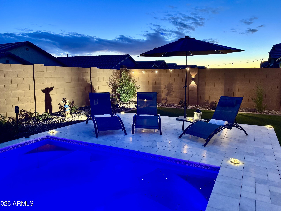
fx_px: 219
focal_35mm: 27
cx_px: 142
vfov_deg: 51.4
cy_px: 104
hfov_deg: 65.3
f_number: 1.6
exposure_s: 1/40
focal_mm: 5.96
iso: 640
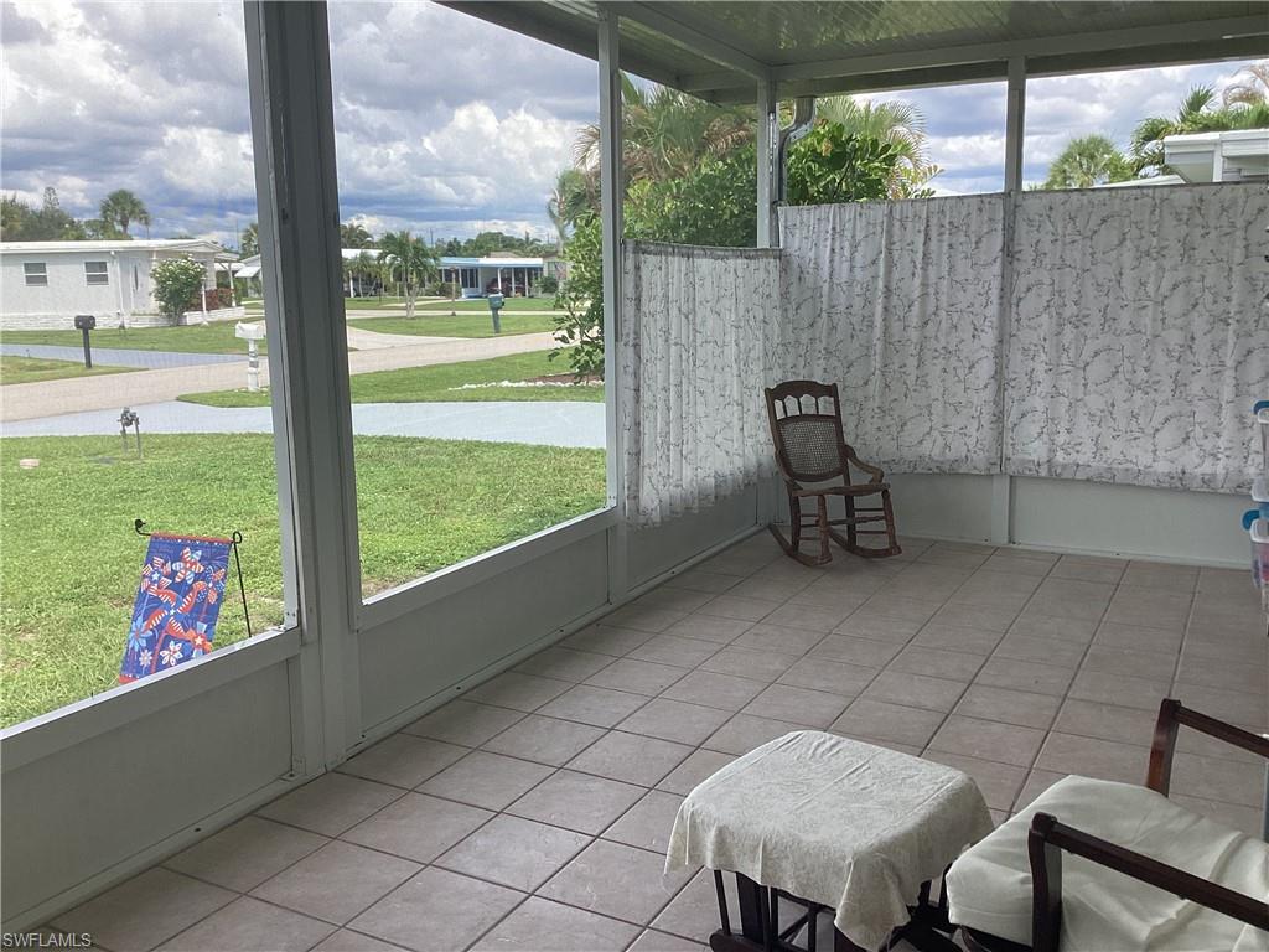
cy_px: 476
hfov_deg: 58.4
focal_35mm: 31
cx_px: 634
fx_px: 1136
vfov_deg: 45.4
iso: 25
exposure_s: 1/426
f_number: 2.4
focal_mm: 3.3
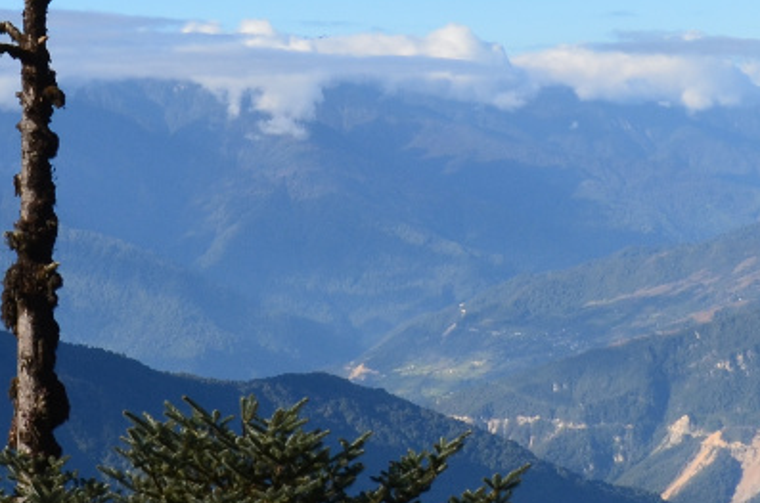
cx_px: 655
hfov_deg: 16.0
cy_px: -3
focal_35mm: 127
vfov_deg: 10.7
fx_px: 2676
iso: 160
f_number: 11
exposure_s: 1/125
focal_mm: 21
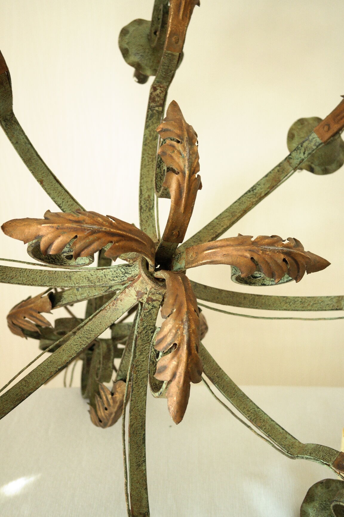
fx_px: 616
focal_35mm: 43
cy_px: 258
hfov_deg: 31.2
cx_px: 172
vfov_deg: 45.4
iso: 800
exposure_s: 1/40
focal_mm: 28
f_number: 5.6
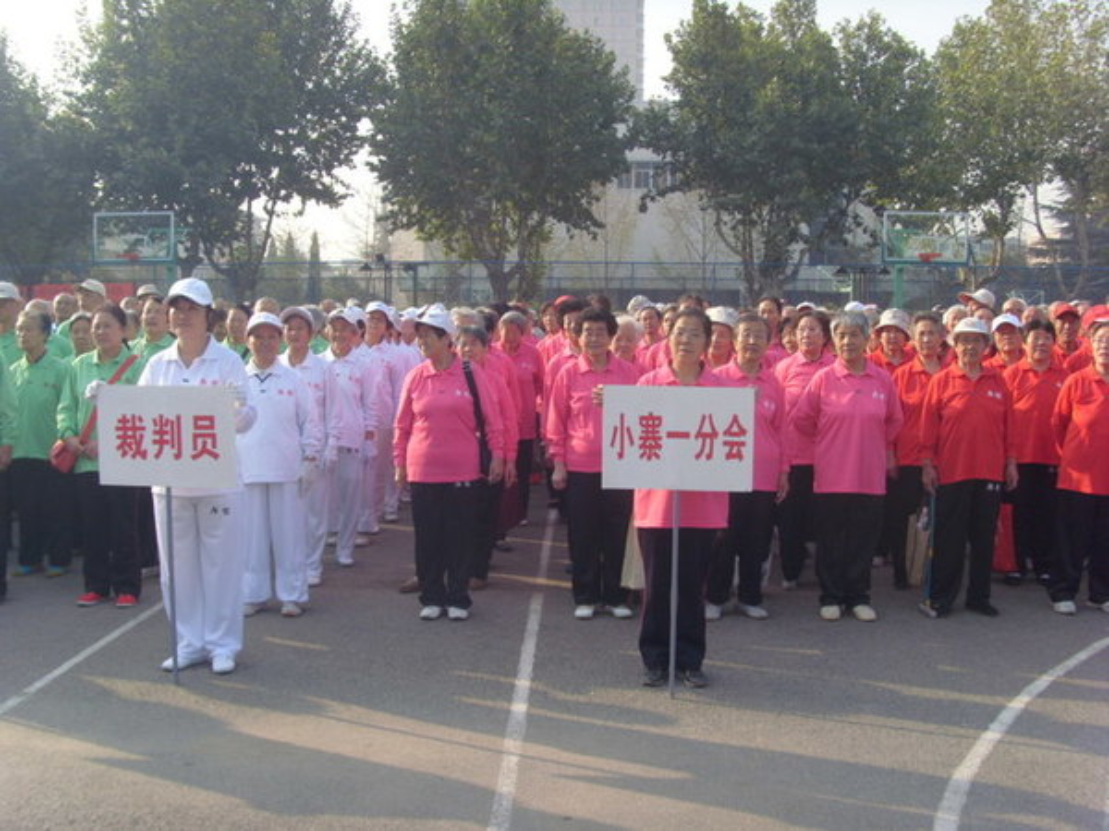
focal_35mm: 36
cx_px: 554
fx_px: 1153
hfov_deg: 51.4
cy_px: 416
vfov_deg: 39.7
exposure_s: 1/350
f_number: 3.5
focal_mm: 6
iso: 80
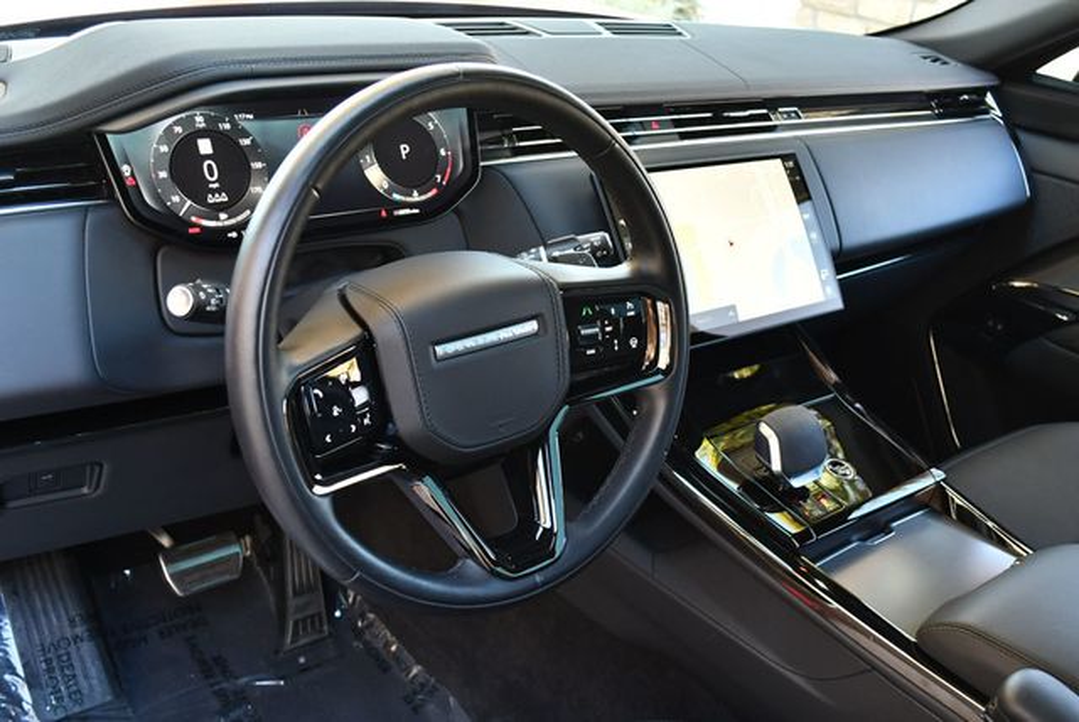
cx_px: 540
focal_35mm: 36
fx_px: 1080
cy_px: 361
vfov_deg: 36.9
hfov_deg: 53.1
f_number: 3.5
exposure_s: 1/125
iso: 800
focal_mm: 18
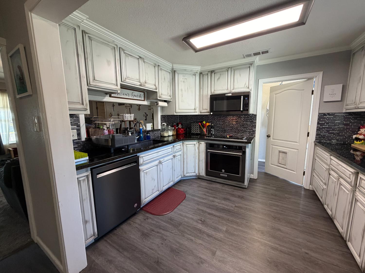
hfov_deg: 102.1
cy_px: 136
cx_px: 182
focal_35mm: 14
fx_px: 148
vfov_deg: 85.7
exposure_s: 1/60
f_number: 2.2
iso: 320
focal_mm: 2.22
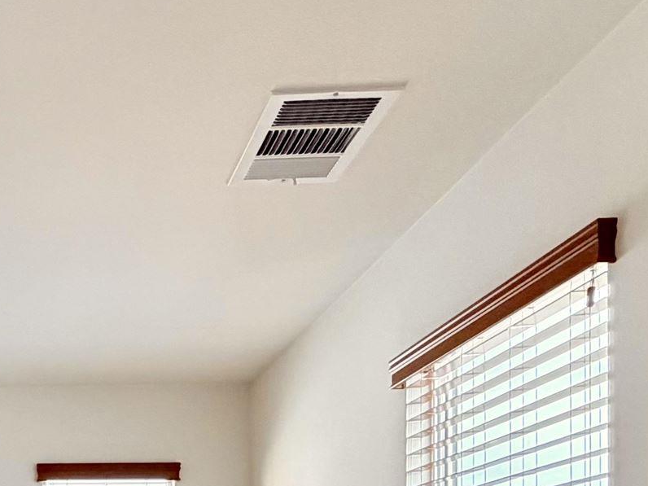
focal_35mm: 54
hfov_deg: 31.8
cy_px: 628
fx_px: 1011
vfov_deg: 23.8
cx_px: -51
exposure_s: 1/120
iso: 80
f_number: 2.2
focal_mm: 2.22
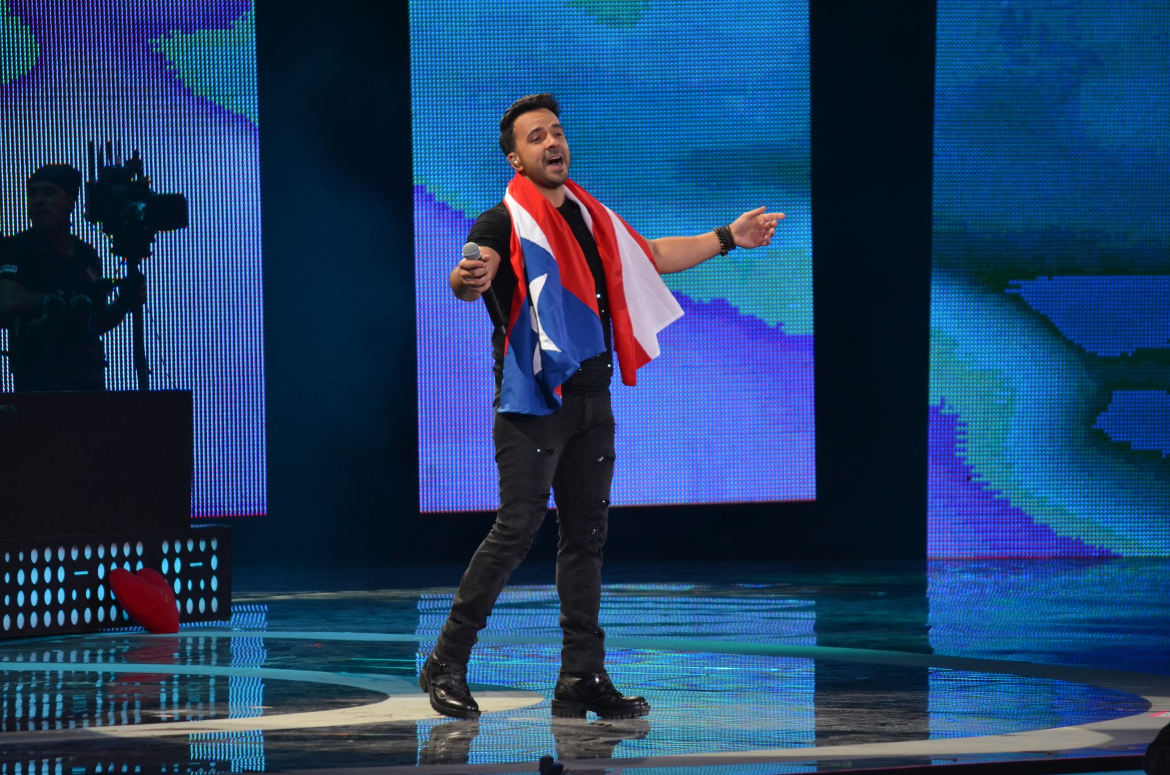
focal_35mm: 262
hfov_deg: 7.9
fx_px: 8513
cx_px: 585
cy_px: 388
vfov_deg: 5.2
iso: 800
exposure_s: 1/125
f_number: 5.3
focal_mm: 175
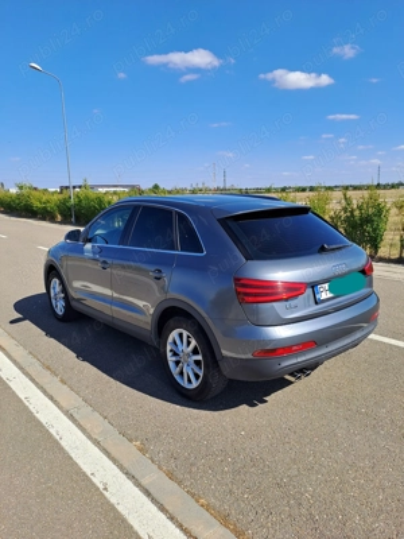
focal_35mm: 25
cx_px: 202
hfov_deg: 54.9
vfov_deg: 69.4
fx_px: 389
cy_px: 270
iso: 32
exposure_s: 1/1667
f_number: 1.8
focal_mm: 4.65
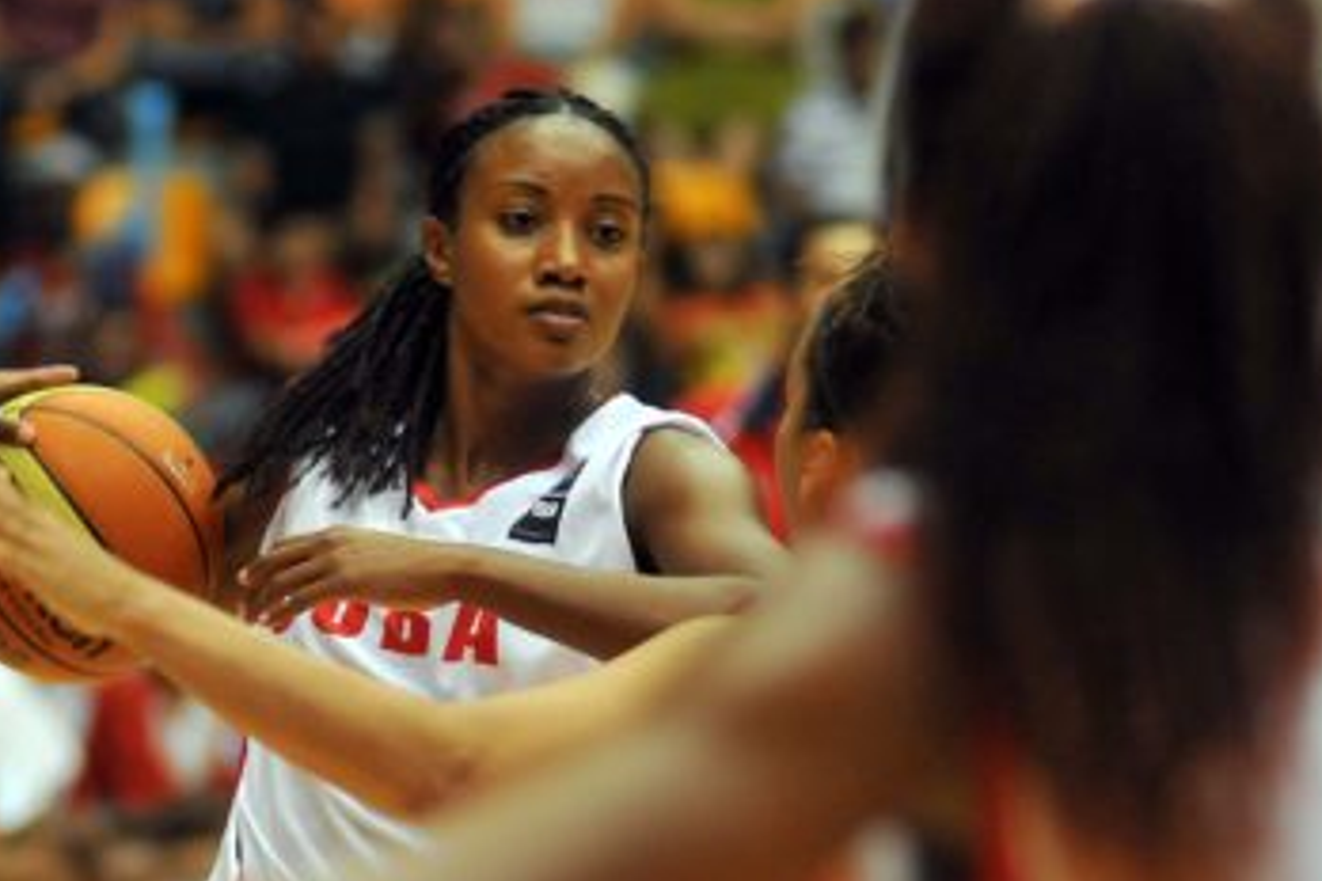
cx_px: 574
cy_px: 433
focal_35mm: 238
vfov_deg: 5.8
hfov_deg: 8.7
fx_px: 8724
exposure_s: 1/500
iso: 1000
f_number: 2.8
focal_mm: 135
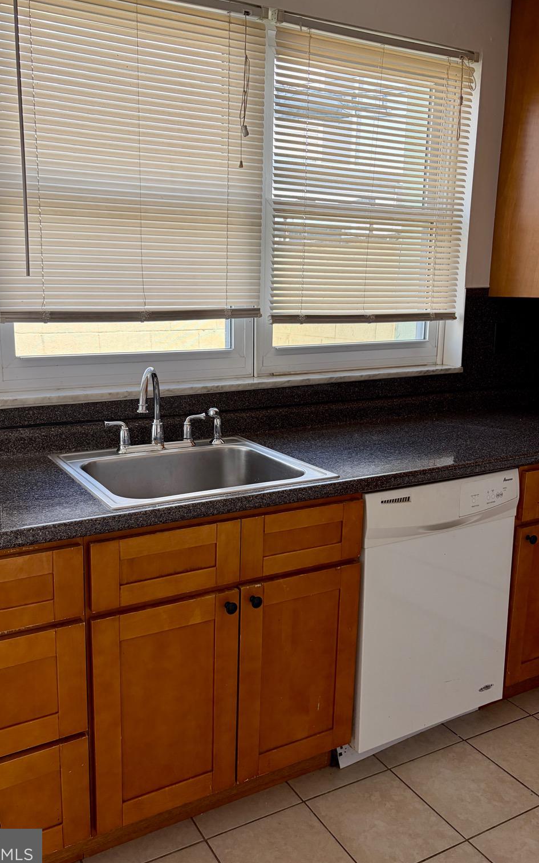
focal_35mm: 28
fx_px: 658
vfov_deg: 66.5
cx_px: 228
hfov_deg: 44.4
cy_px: 437
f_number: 1.6
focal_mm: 5.96
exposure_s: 1/197
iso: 40
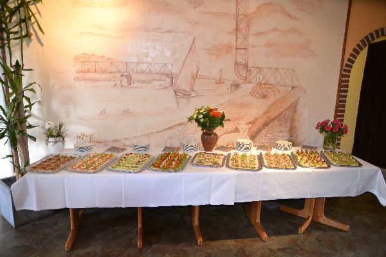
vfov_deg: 47.9
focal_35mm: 27
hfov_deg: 67.4
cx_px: 193
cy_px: 128
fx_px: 289
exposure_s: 1/60
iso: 1400
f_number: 3.5
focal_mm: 18
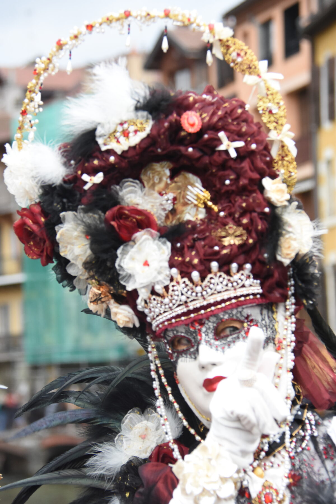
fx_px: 2205
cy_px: 252
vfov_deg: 13.0
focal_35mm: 158
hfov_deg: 8.7
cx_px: 168
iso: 1000
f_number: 5.6
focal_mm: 105
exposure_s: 1/160
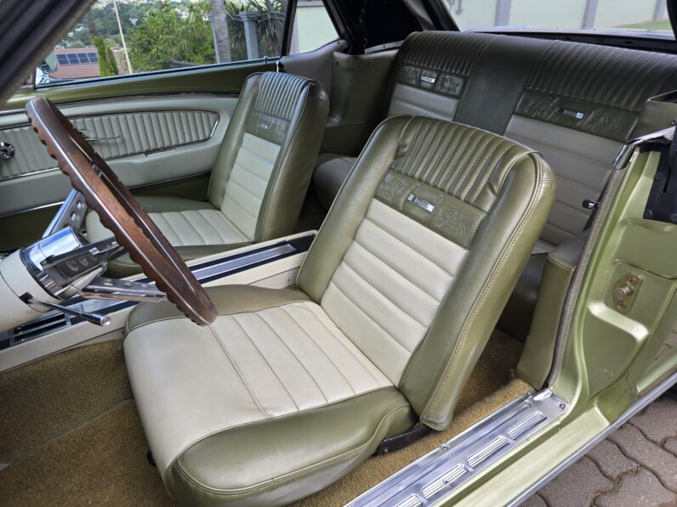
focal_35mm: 23
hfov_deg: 73.9
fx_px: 450
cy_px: 254
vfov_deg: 58.9
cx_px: 338
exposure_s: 1/193
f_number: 1.7
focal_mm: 6.3
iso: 12
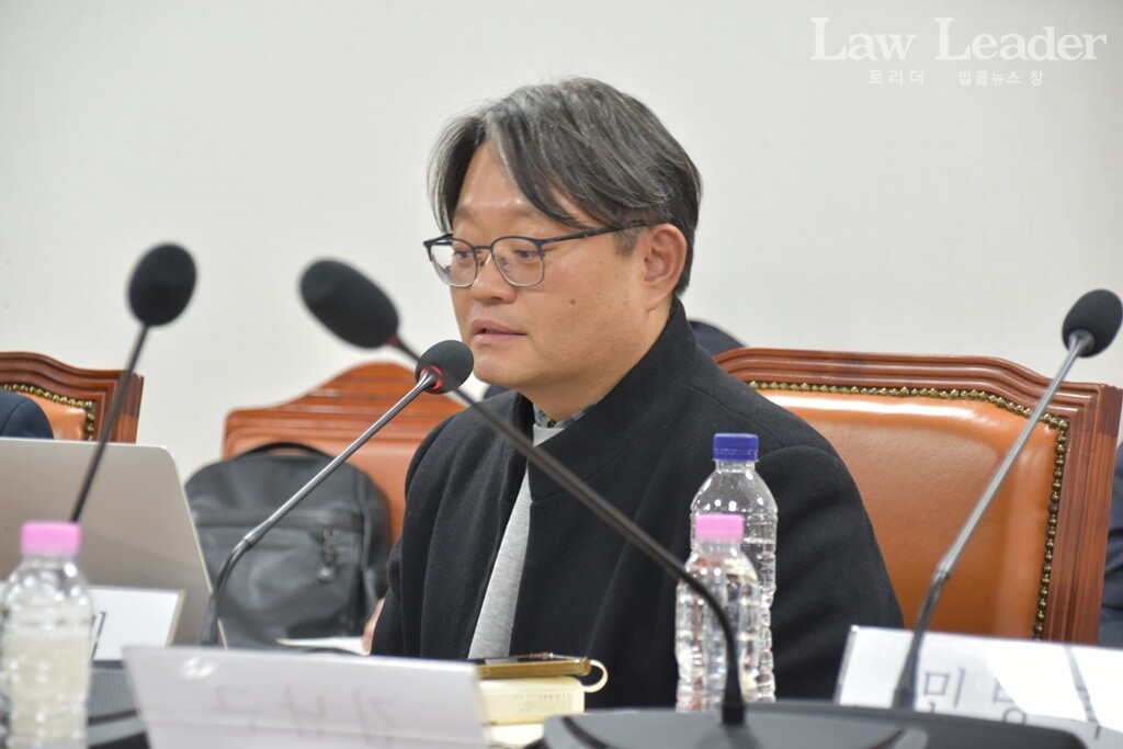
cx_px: 562
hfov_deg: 14.0
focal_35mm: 147
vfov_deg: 9.3
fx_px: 4586
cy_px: 374
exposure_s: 1/20
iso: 500
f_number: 5.6
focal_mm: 98
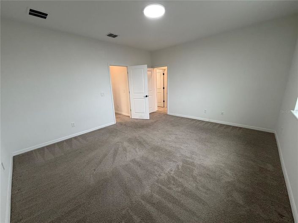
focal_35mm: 14
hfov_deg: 102.1
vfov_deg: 85.6
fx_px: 120
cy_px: 112
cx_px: 149
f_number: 2.2
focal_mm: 2.22
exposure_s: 1/120
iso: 250
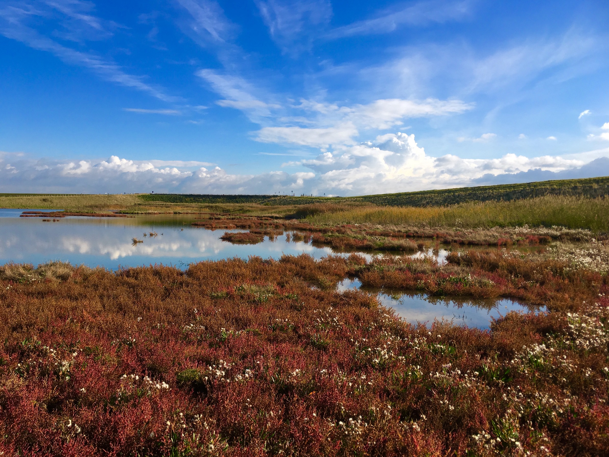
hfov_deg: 61.7
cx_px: 304
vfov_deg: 48.2
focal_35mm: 29
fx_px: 510
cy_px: 228
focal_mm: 4.15
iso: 25
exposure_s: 1/1570
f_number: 2.2
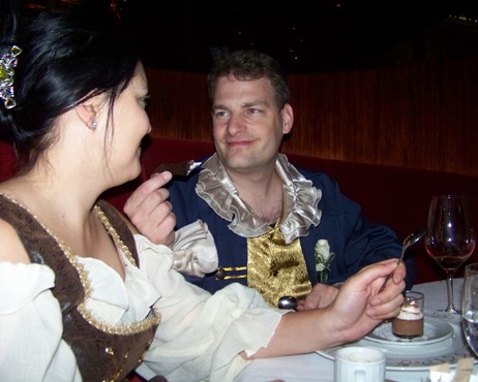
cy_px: 189
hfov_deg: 47.9
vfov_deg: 39.2
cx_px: 242
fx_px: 538
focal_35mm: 38
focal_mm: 5.85
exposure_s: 1/30
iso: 200
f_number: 2.8
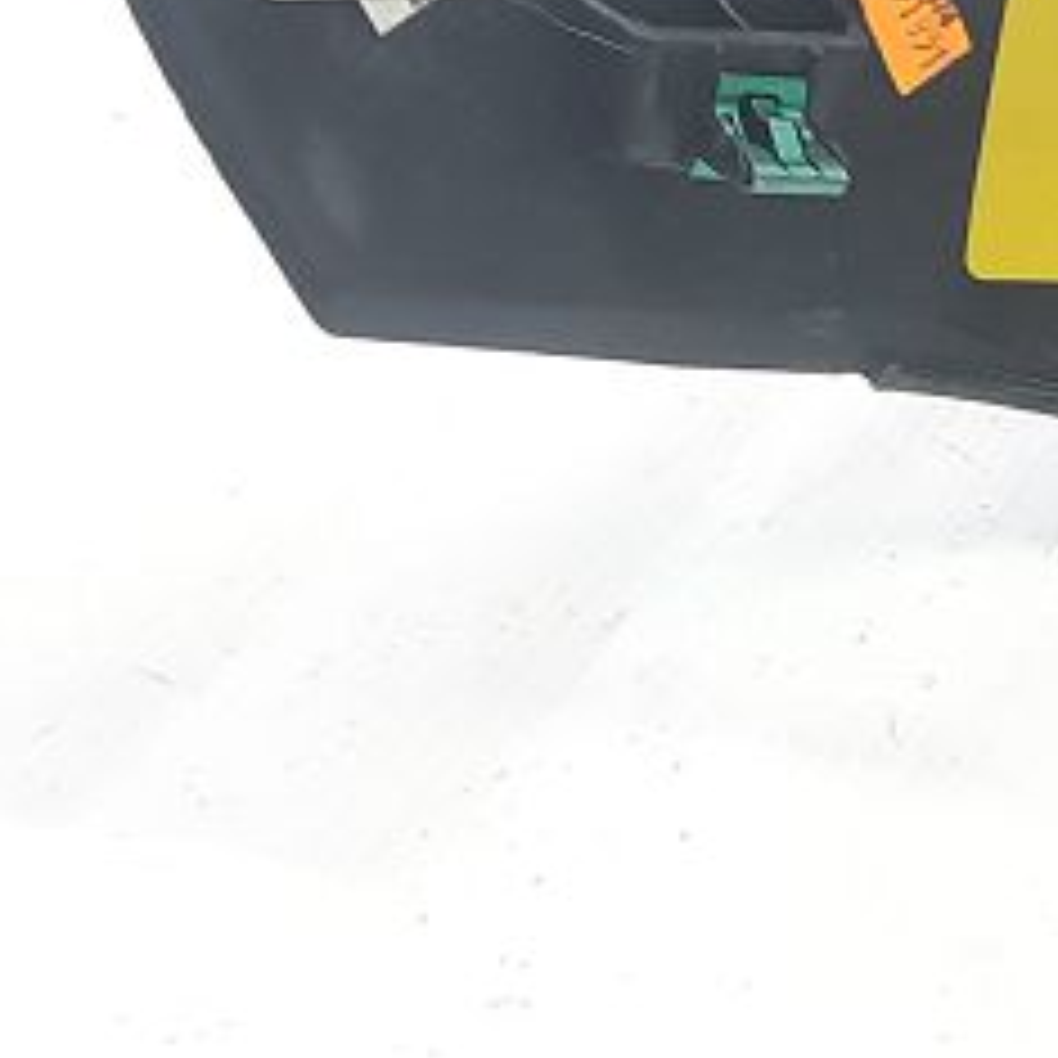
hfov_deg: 14.5
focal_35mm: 113
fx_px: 3907
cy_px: -495
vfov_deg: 14.5
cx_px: 1544
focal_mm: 4.6
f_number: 2
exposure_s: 1/50
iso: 100
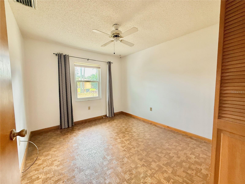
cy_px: 92
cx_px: 122
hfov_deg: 102.1
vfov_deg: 85.7
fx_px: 99
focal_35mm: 14
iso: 200
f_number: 2.2
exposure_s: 1/99
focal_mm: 2.22
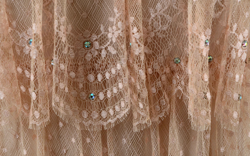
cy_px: 75
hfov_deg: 13.0
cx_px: 125
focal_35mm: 161
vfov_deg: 8.2
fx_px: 1094
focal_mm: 105
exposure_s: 1/160
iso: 200
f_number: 10
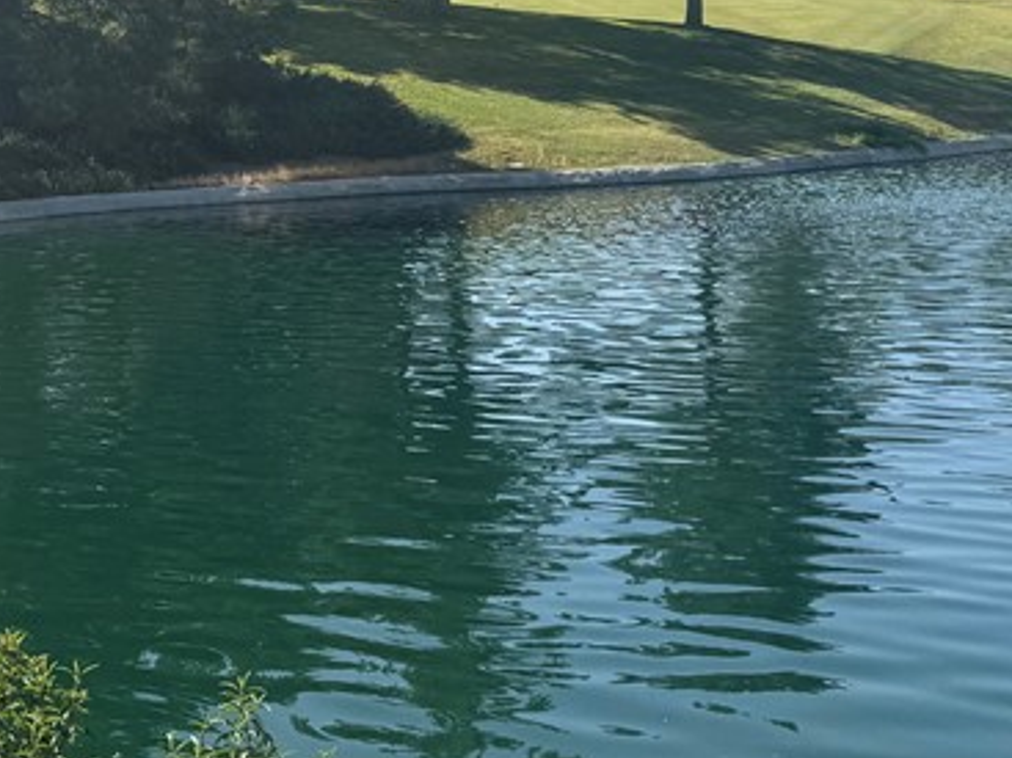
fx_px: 1958
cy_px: 61
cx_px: -88
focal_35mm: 67
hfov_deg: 26.8
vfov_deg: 21.4
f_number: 1.78
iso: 80
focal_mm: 6.76
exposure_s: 1/4608
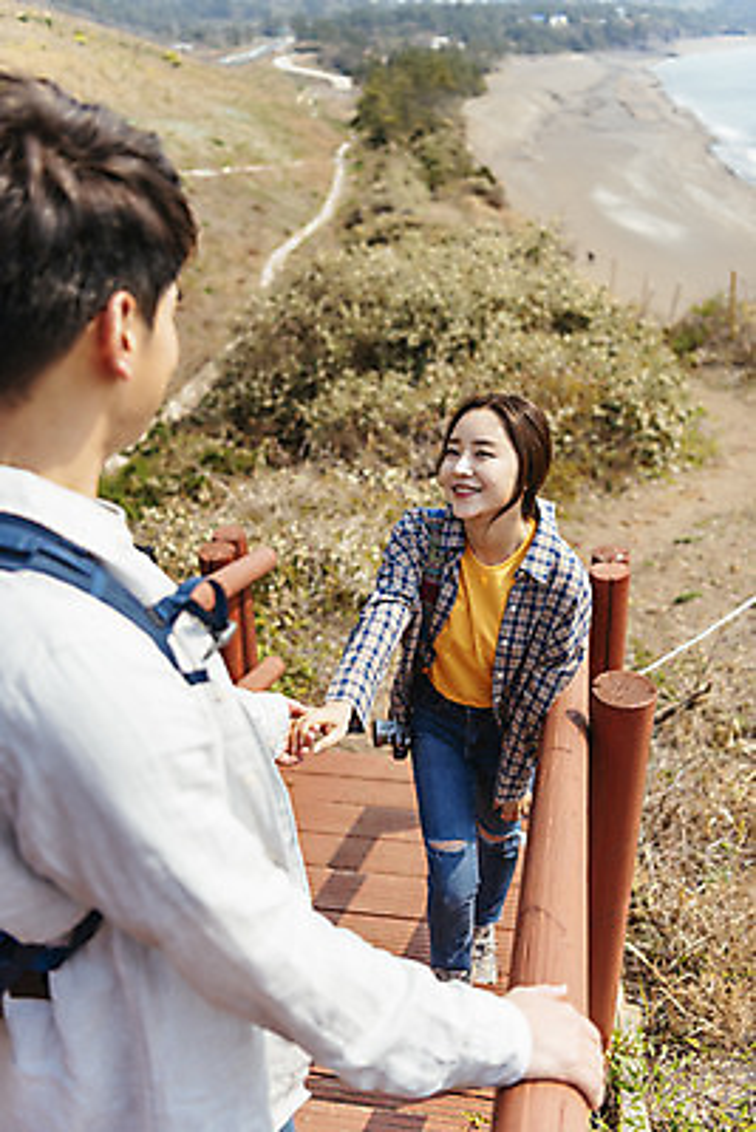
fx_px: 1070
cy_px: 566
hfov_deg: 38.9
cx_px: 378
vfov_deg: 55.8
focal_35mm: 34
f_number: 2.8
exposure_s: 1/1600
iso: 100
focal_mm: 34
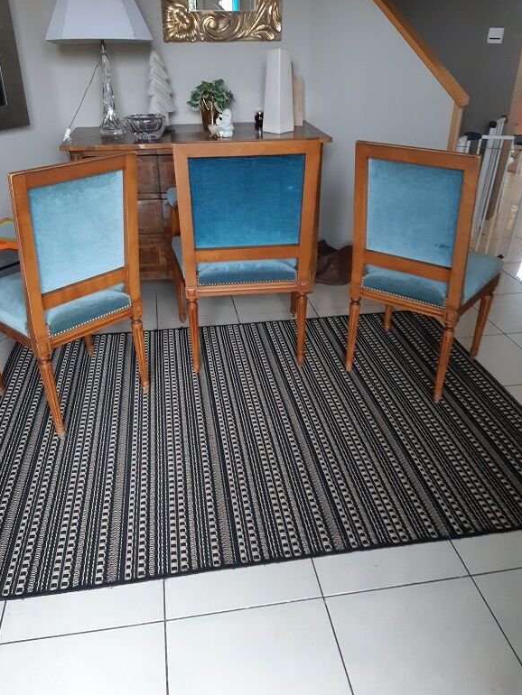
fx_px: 543
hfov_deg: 51.4
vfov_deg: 65.3
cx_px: 255
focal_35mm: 27
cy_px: 343
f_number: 1.7
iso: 250
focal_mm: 3.93
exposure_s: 1/33
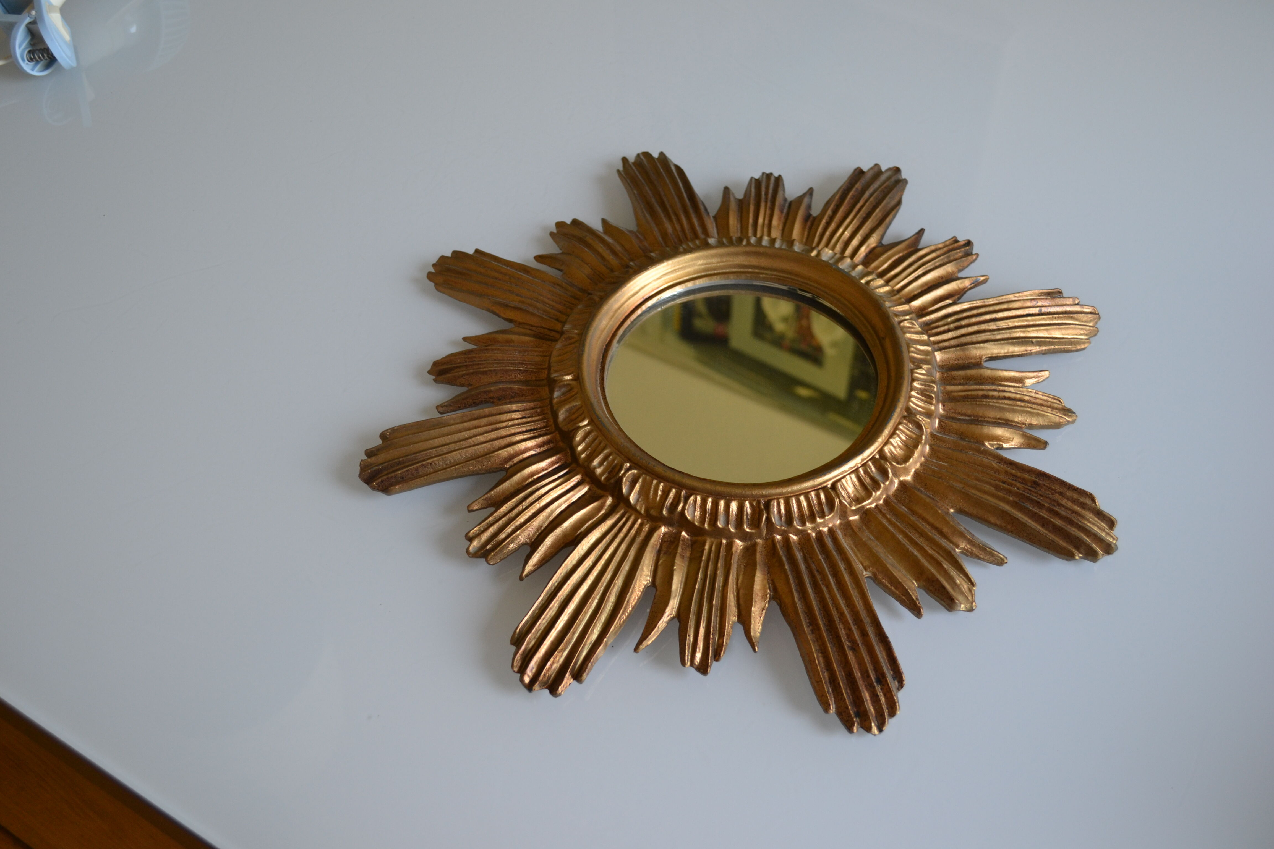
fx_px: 1274
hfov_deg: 53.1
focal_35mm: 36
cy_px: 424
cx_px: 637
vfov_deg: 36.9
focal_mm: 24
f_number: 4
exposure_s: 1/50
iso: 400
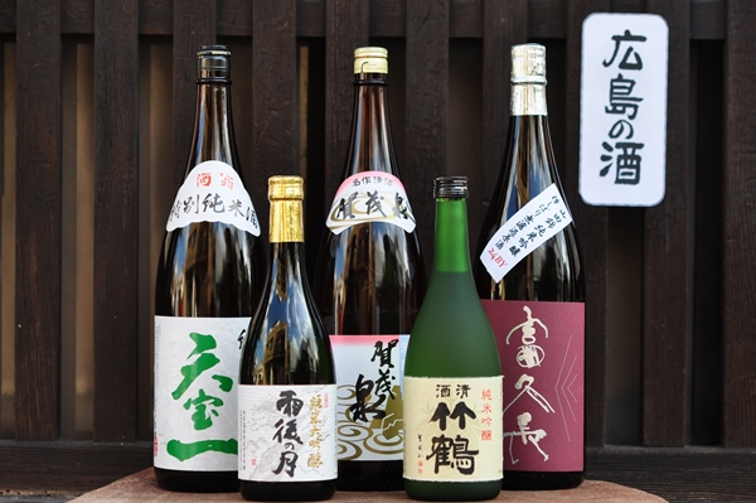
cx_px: 378
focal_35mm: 90
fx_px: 1888
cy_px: 252
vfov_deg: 15.2
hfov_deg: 22.6
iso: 200
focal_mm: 60
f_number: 4
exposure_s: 1/250
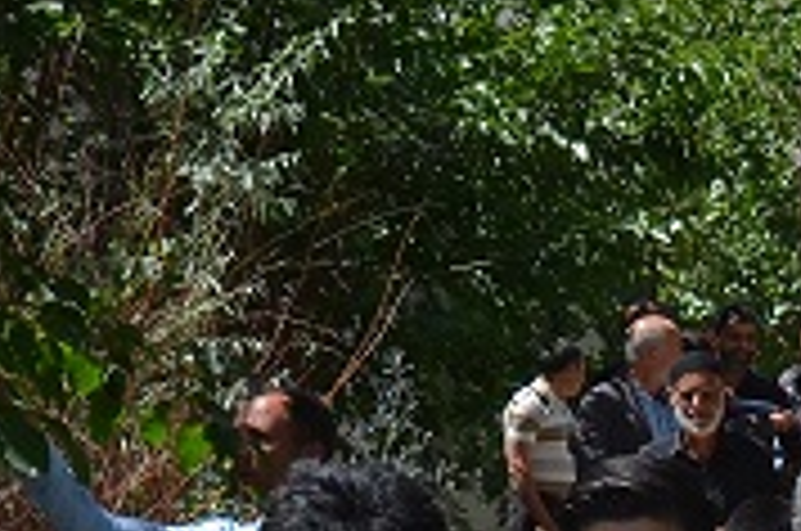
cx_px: 1233
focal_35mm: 301
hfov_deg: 6.7
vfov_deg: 4.4
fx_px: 6696
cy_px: 1260
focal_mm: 29
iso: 100
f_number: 10
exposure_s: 1/250
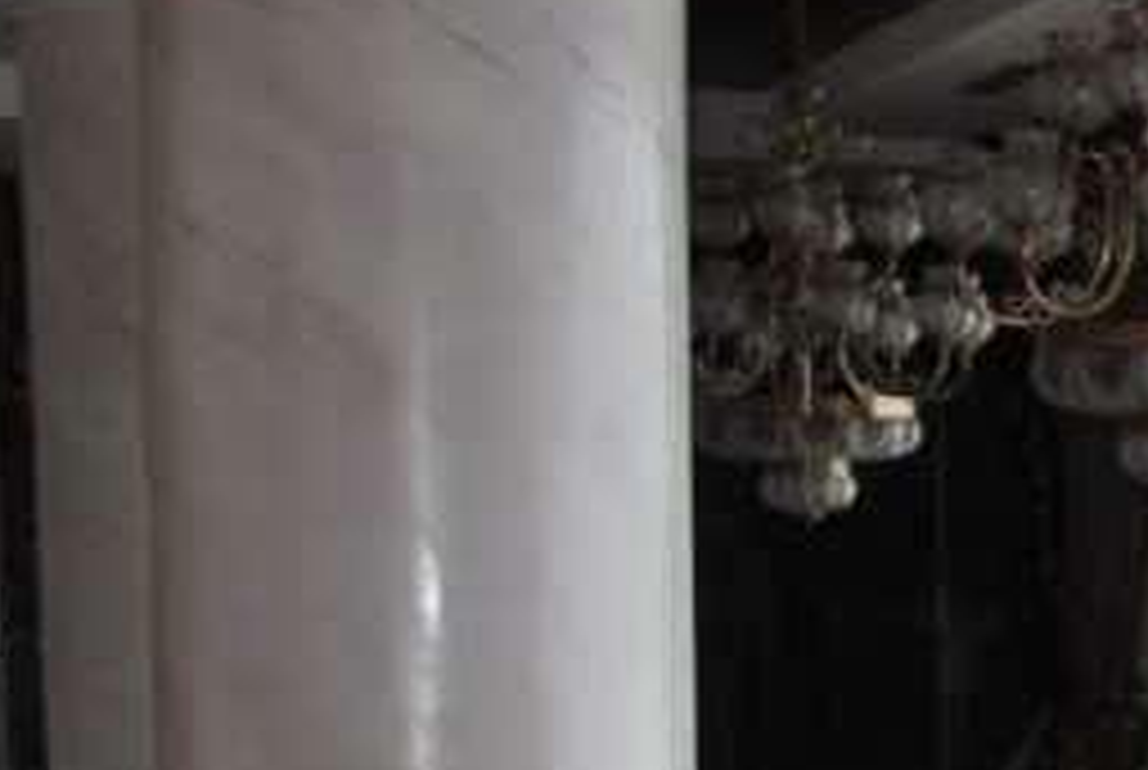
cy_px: 1162
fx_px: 4312
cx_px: 2199
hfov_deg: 13.3
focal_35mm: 135
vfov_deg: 9.9
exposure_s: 1/60
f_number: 3.5
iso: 200
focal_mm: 20
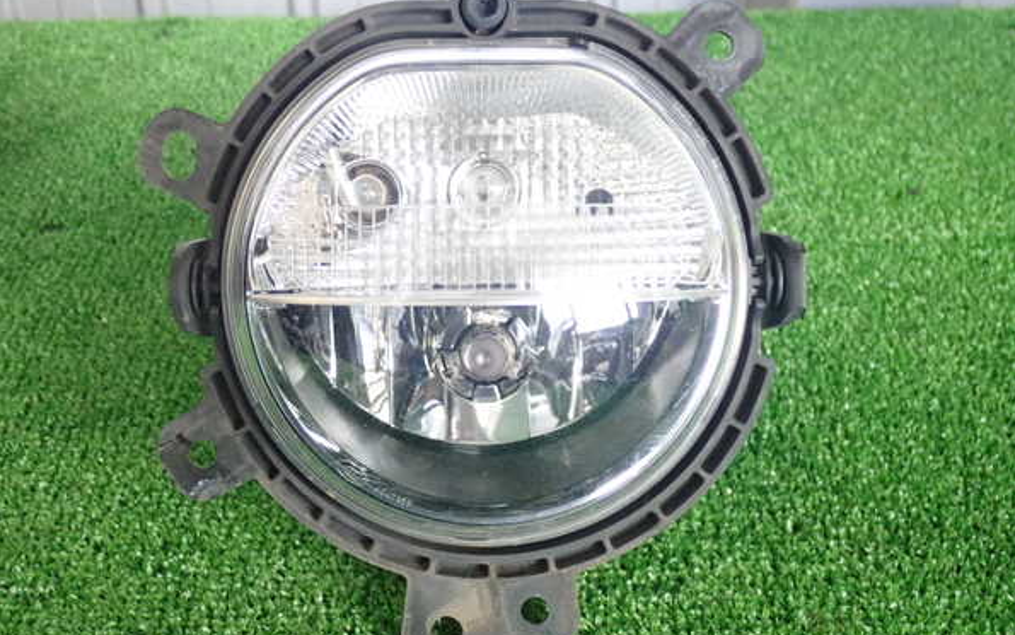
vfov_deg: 28.0
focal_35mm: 46
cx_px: 510
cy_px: 319
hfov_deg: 43.5
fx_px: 1273
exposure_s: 1/160
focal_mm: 7.86
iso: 800
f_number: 2.9
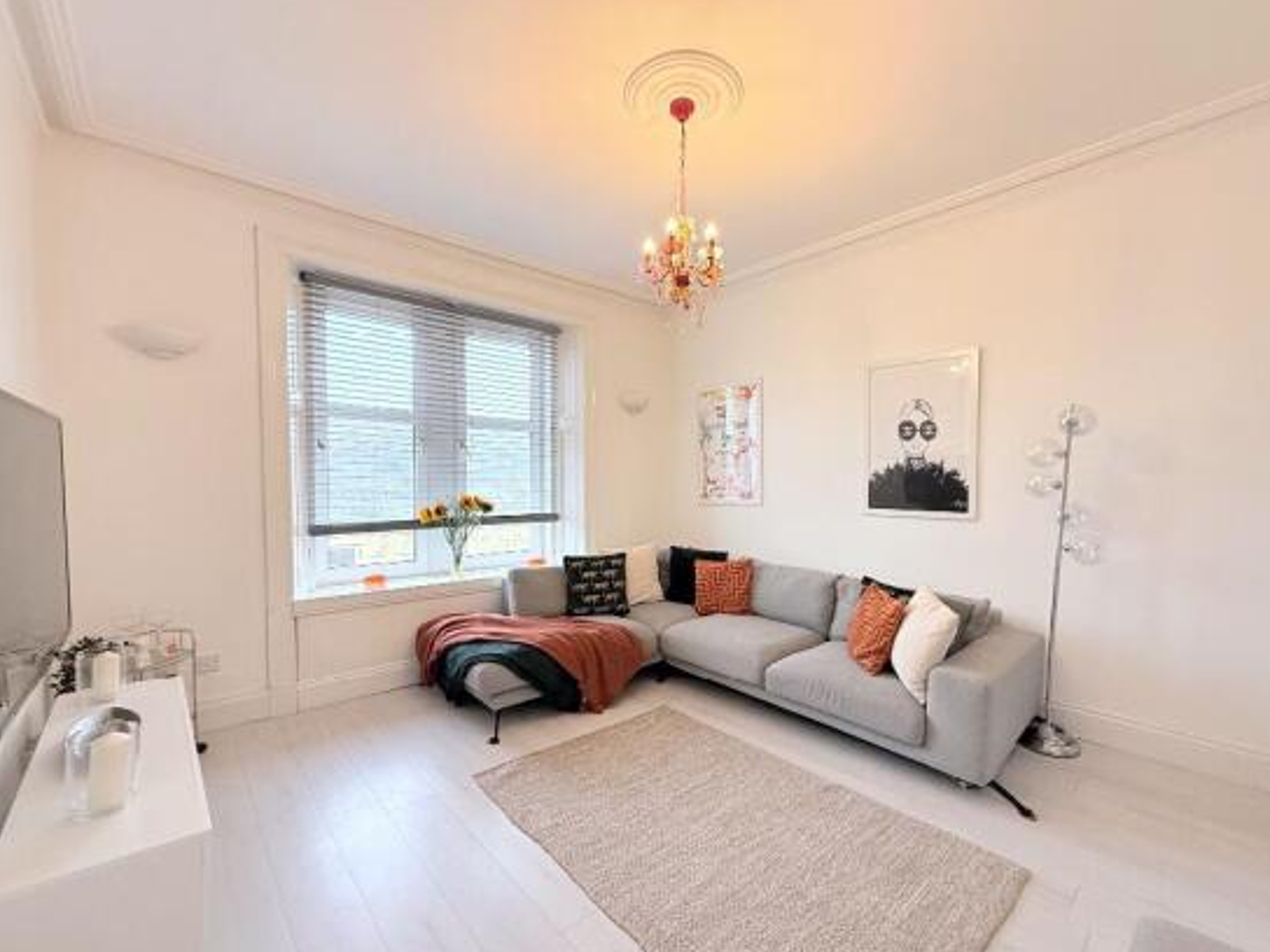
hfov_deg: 98.1
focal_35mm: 15
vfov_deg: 81.7
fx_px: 550
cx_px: 660
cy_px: 498
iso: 250
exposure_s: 1/99
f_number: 2.2
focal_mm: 2.22
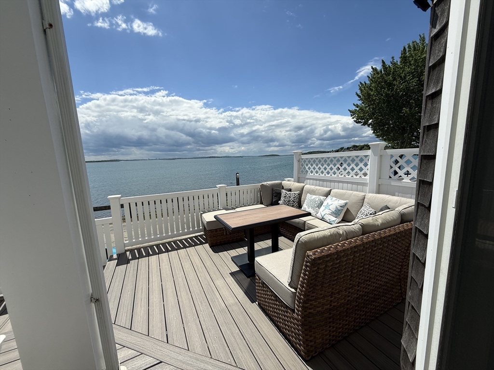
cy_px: 185
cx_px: 247
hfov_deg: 102.1
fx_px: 200
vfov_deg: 85.7
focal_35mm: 14
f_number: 2.2
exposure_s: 1/5155
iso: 50
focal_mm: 2.22
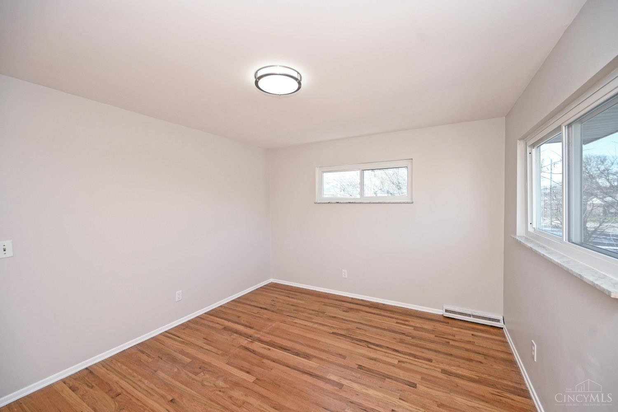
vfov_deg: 81.2
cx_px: 309
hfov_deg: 104.3
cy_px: 206
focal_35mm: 14
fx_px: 240
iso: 200
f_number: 5.6
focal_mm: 14
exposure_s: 1/100
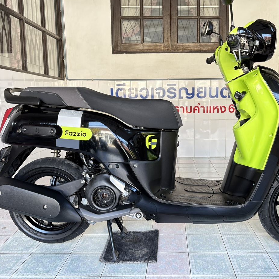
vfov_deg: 51.1
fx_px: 292
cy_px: 137
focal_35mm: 32
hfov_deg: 50.7
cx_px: 169
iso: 125
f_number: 1.6
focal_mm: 5.96
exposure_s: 1/83
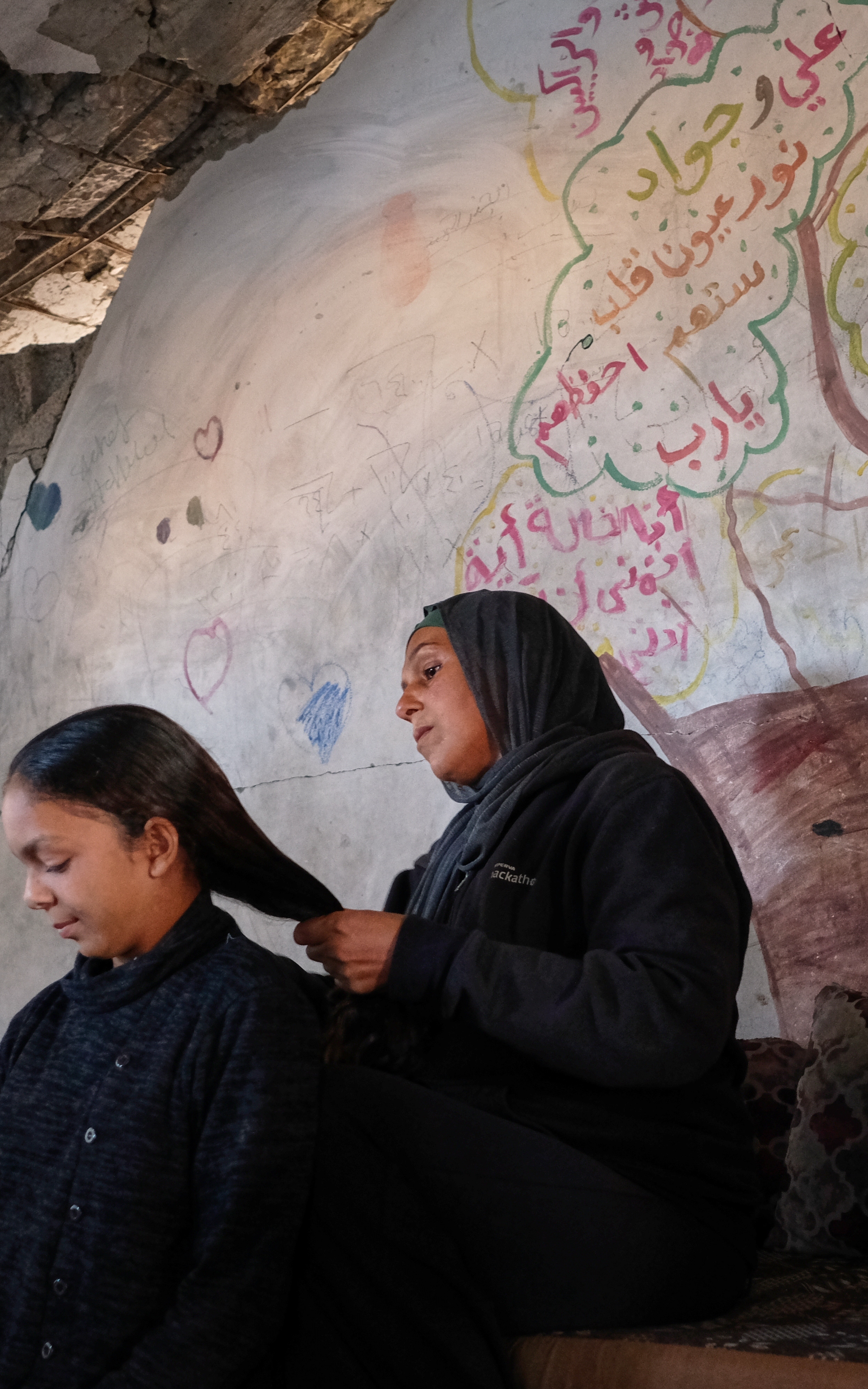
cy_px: 697
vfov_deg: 37.5
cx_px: 590
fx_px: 2044
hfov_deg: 23.8
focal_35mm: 54
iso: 1600
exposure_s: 1/60
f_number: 2.2
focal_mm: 23
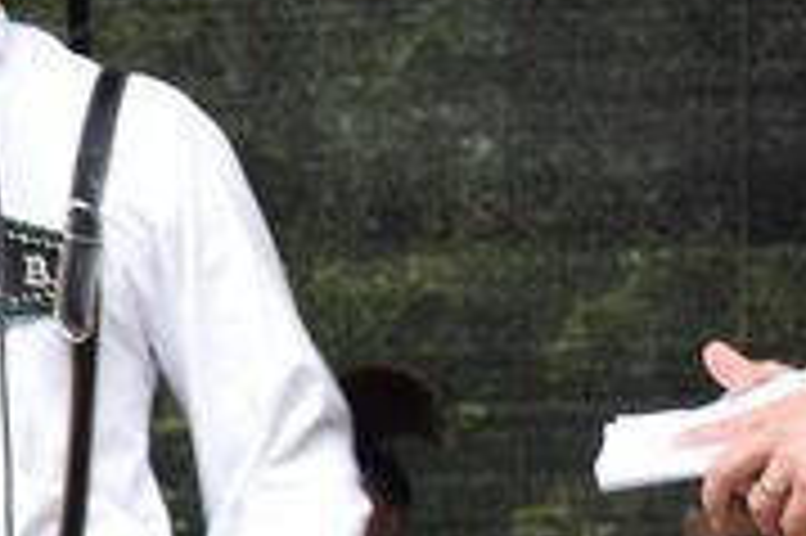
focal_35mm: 268
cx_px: -311
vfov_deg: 5.1
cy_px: 565
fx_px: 5995
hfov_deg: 7.6
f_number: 4.2
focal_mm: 32
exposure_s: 1/60
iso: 400
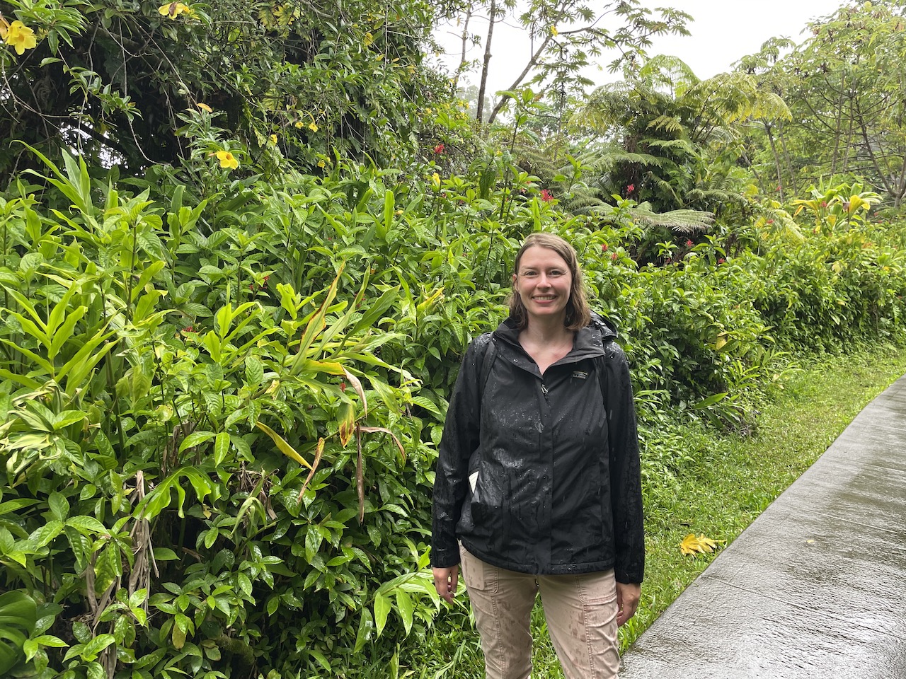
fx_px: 680
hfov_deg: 67.3
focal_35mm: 26
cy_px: 340
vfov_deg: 53.1
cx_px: 453
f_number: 1.6
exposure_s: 1/121
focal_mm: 4.2
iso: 32
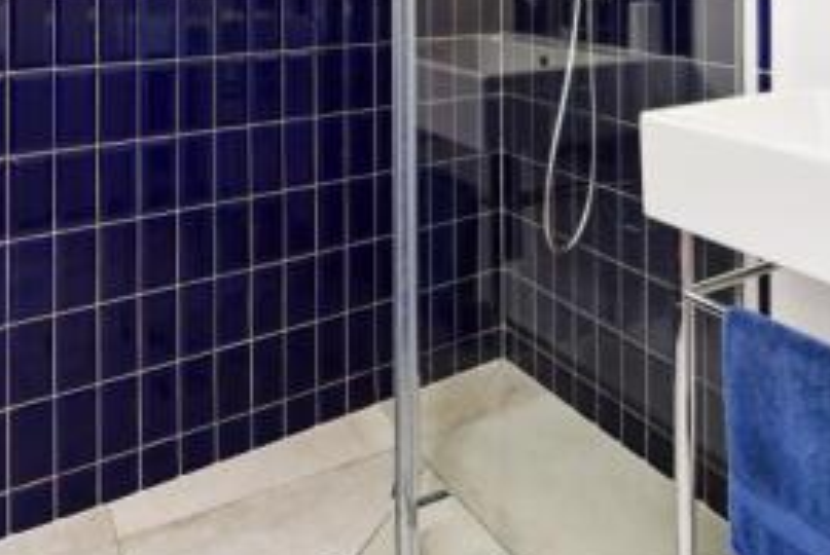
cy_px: -35
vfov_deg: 34.4
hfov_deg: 55.7
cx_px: 435
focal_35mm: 34
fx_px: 785
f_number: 7.1
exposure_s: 1/200
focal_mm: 14
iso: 400
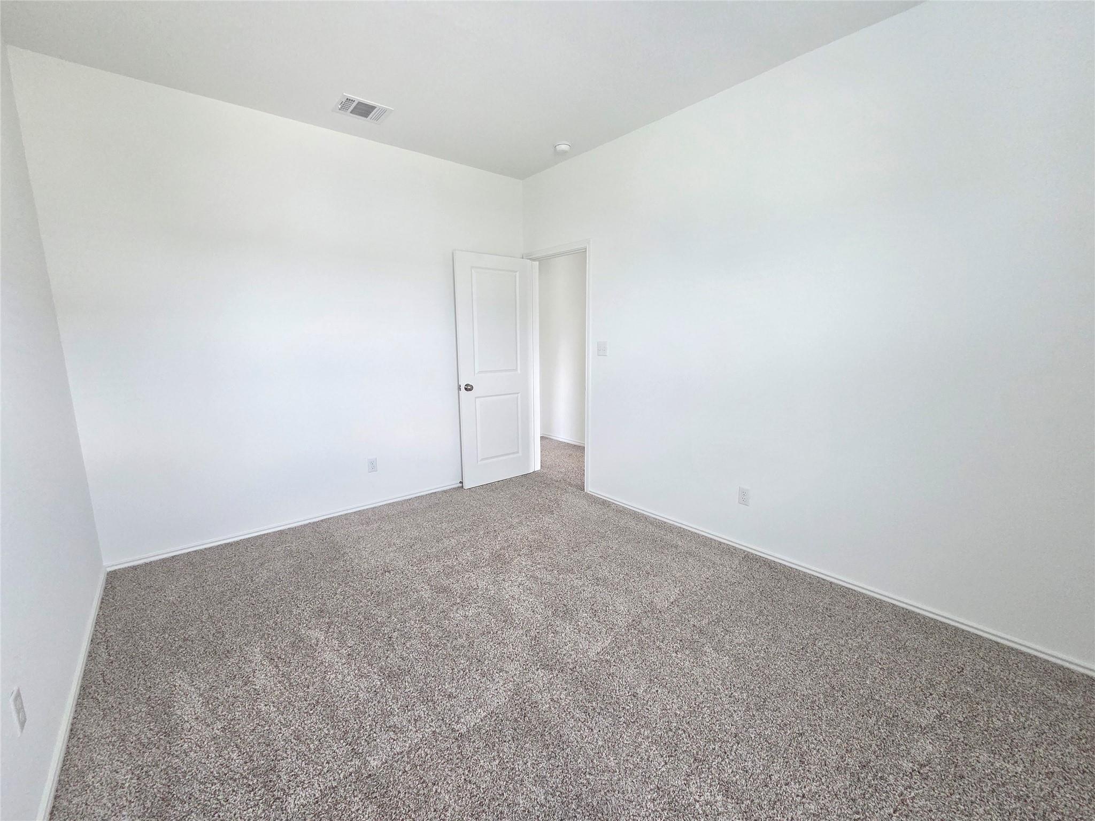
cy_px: 410
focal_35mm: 13
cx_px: 548
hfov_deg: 106.2
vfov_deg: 89.9
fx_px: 411
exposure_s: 1/60
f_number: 2.2
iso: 500
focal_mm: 2.2
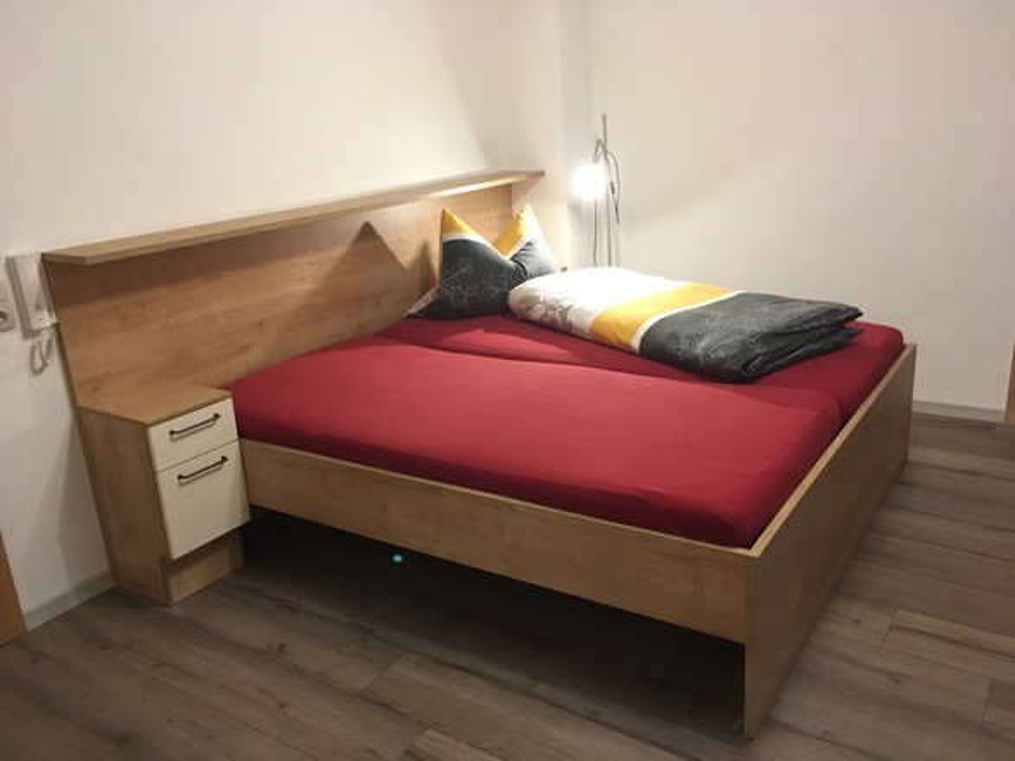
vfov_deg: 48.2
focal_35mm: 29
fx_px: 850
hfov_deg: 61.7
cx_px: 508
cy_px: 380
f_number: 2.2
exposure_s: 1/20
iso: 200
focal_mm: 4.15
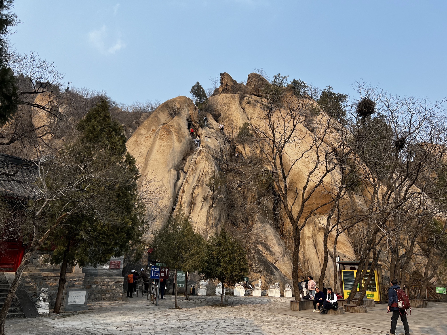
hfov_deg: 67.3
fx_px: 336
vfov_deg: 53.1
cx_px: 224
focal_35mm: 26
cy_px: 168
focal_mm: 5.7
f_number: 1.5
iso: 50
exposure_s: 1/2404
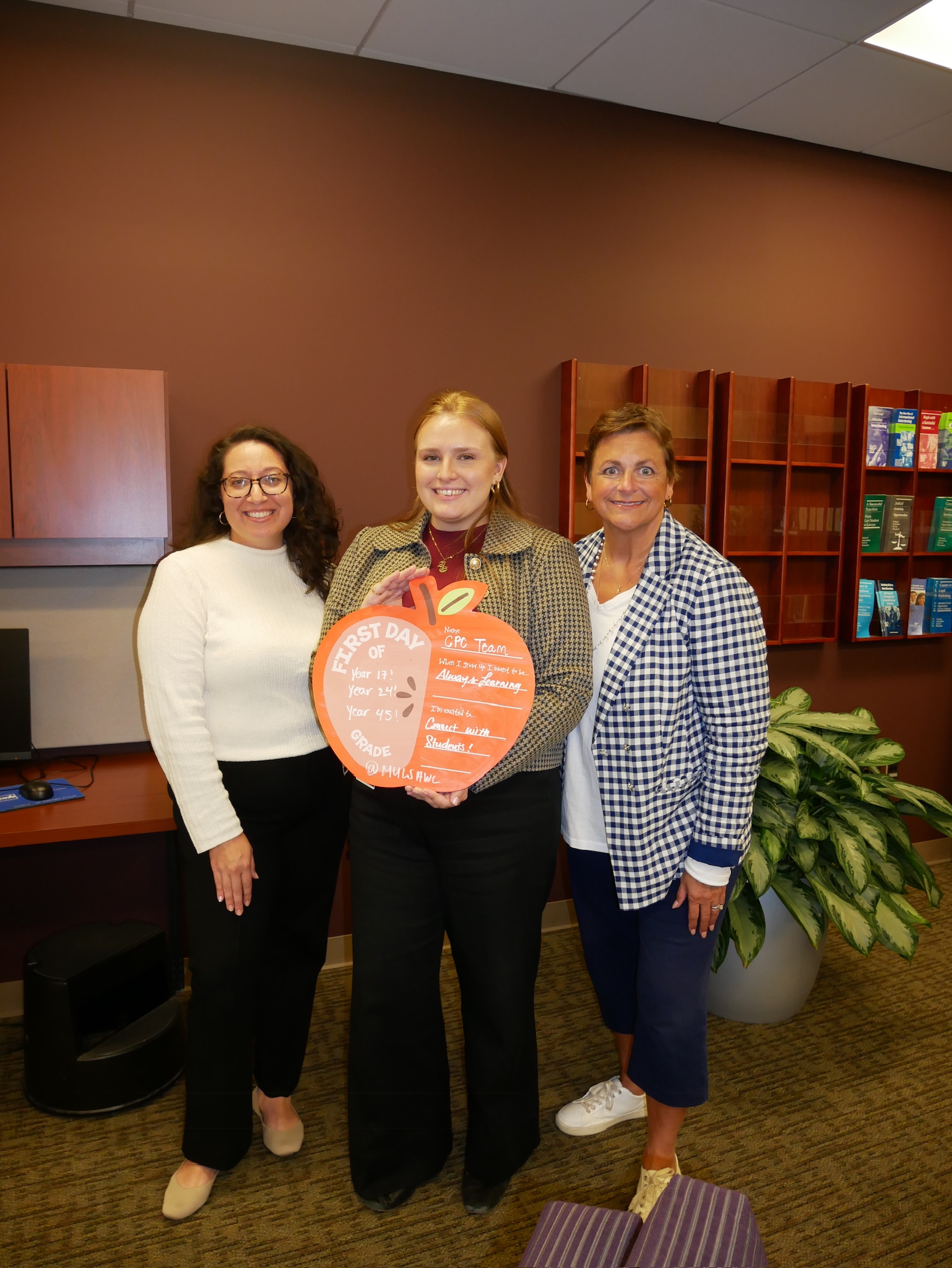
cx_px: 476
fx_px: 953
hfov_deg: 53.1
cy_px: 634
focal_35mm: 26
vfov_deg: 67.3
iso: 800
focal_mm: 13
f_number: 3.5
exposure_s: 1/60
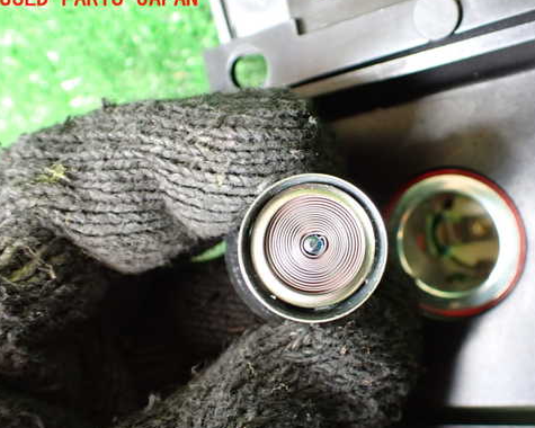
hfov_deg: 48.7
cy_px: 238
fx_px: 586
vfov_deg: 40.1
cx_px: 331
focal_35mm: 37
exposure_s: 1/40
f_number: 2.3
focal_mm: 5.4
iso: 800
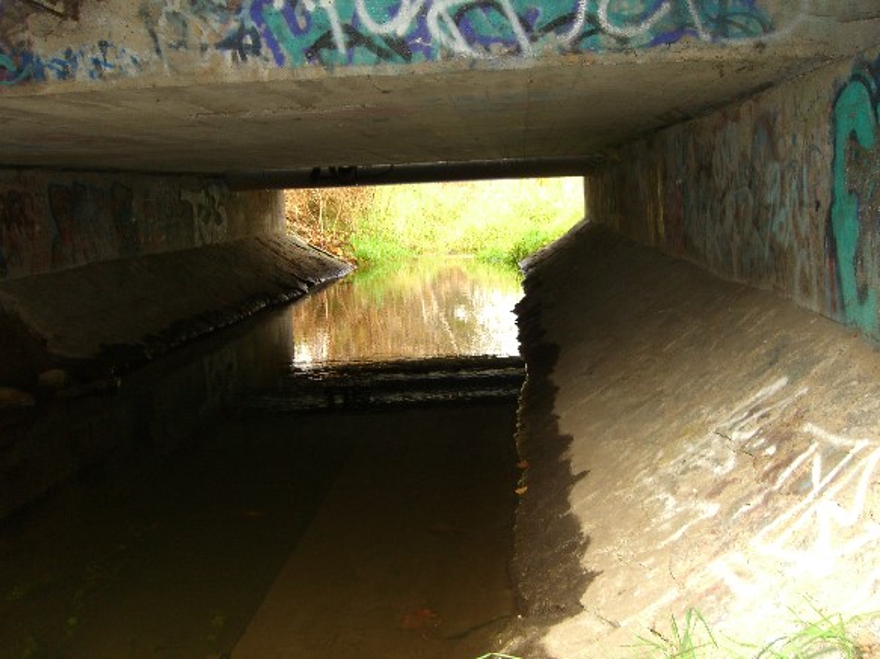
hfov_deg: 49.0
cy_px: 330
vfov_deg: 37.7
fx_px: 966
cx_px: 440
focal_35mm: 38
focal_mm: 7.9
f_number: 2.8
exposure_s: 1/60
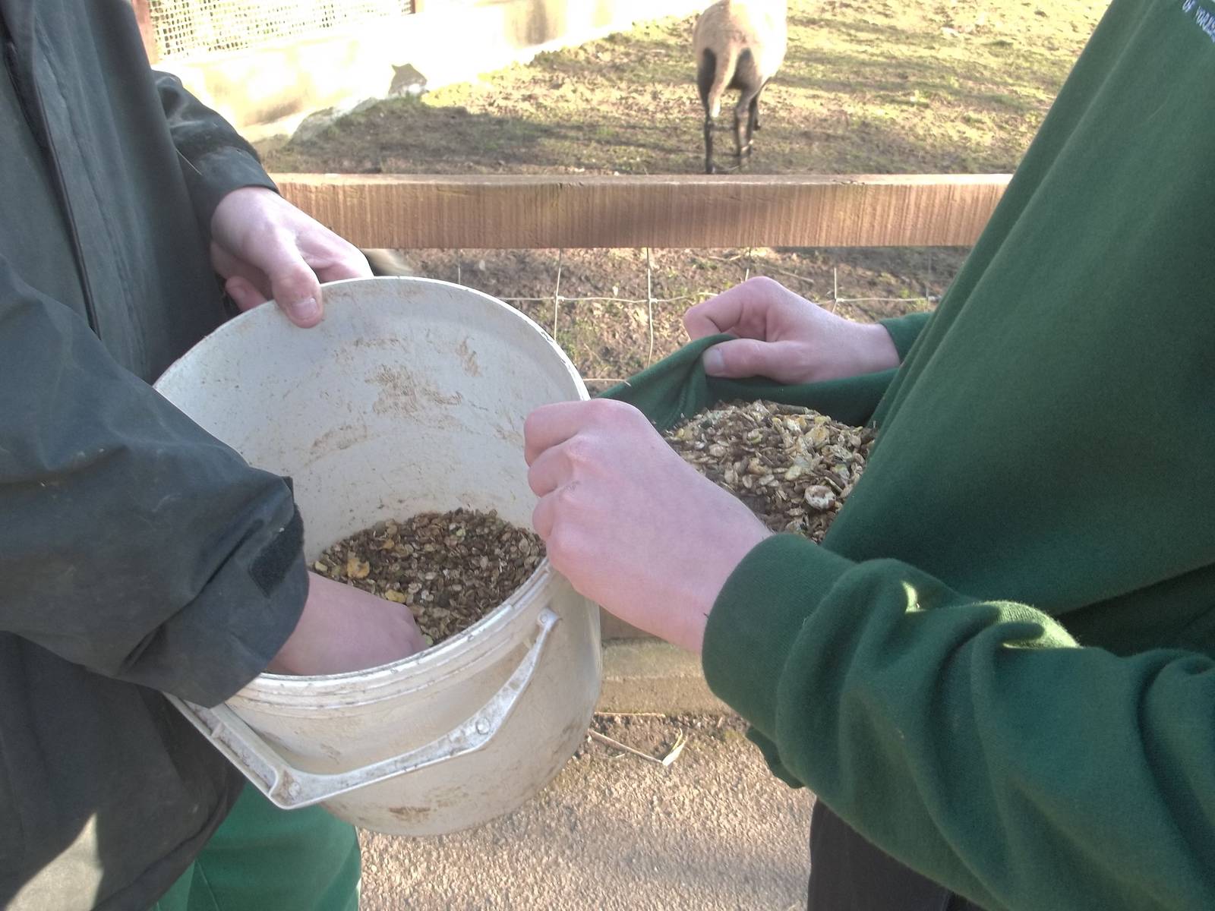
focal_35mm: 33
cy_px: 456
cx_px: 608
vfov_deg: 42.9
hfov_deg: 55.4
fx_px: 1158
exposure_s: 1/40
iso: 80
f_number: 3.3
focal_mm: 5.9
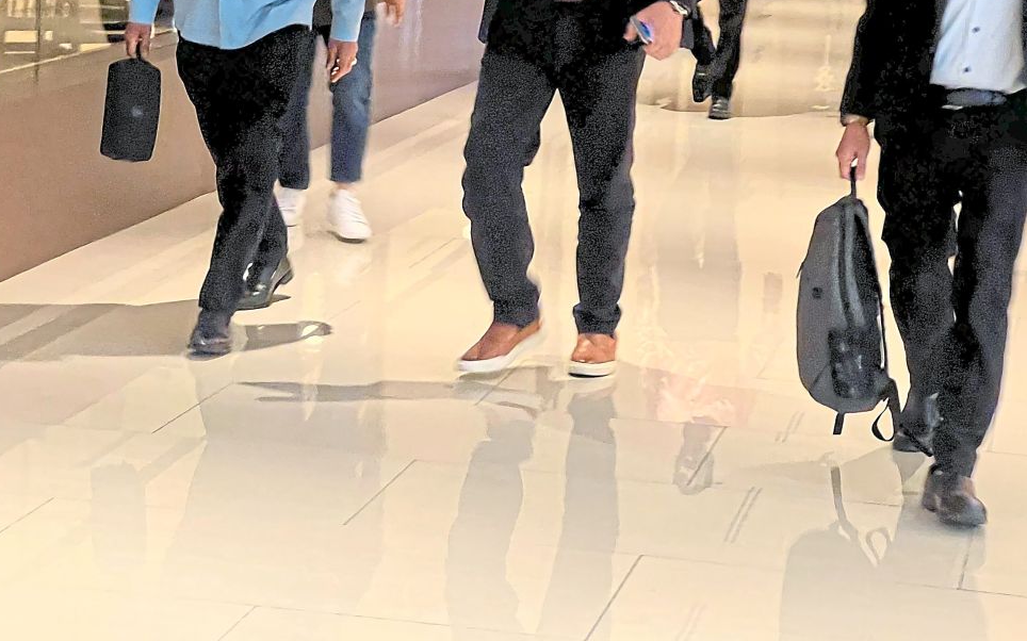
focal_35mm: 105
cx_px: 496
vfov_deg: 12.4
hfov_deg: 19.8
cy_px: 157
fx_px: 2938
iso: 640
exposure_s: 1/50
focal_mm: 9
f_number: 2.8
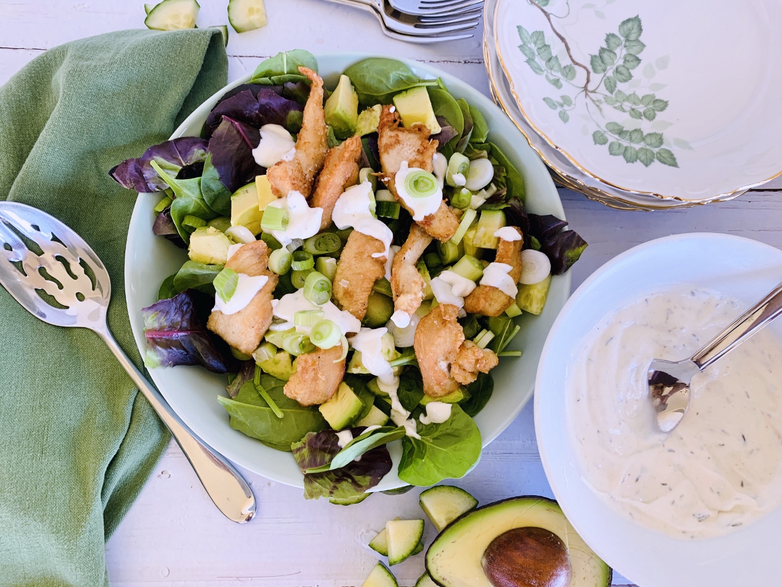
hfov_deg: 67.3
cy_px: 294
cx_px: 391
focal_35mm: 26
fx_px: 587
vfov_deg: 53.1
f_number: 1.8
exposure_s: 1/112
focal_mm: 4.25
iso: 100
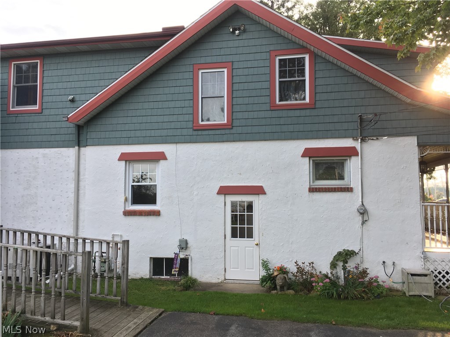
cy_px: 168
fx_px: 377
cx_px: 225
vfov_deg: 48.2
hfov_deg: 61.7
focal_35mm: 29
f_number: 2.2
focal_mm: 4.15
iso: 25
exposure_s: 1/127
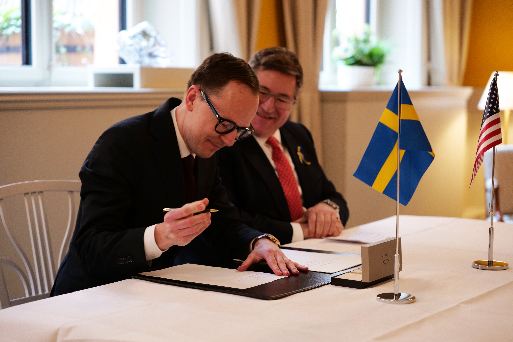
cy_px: 171
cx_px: 256
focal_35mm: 67
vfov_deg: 20.3
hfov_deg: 30.1
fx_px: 955
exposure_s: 1/100
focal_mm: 67
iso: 1600
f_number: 2.8
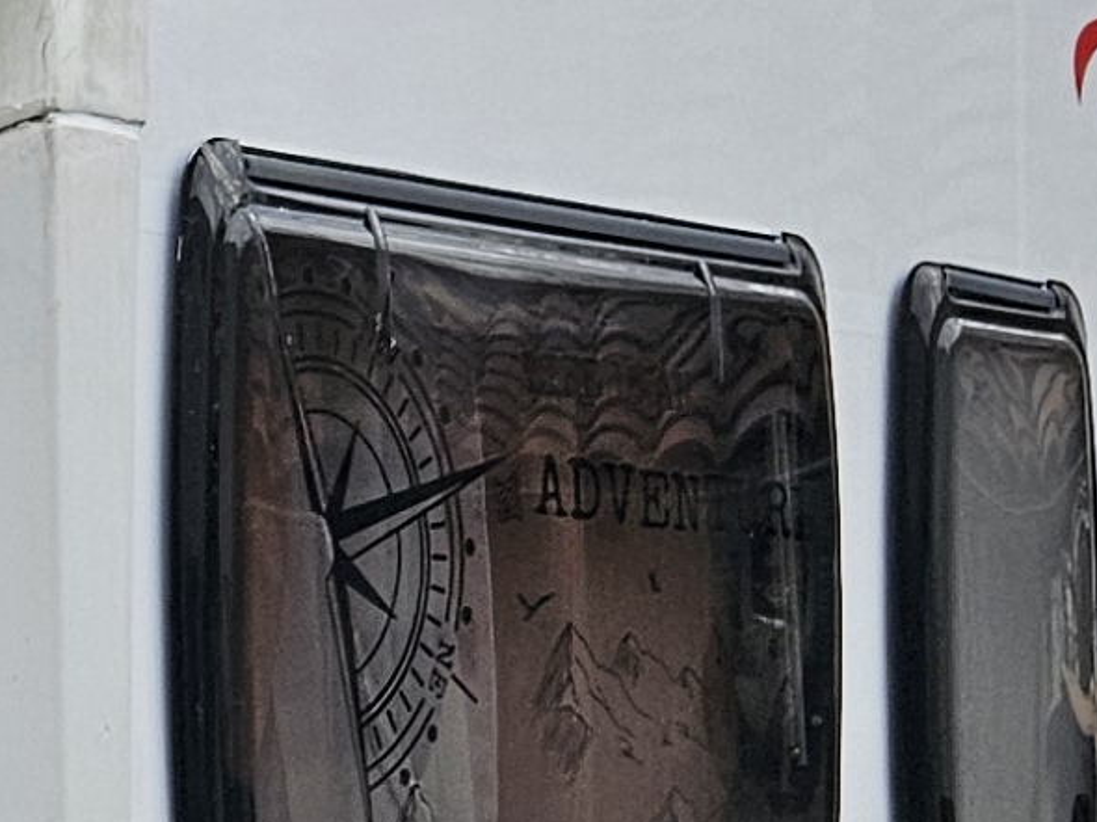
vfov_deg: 9.3
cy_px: 1062
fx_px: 4942
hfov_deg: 11.3
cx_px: -1196
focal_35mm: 156
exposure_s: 1/180
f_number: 1.8
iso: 64
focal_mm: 5.4
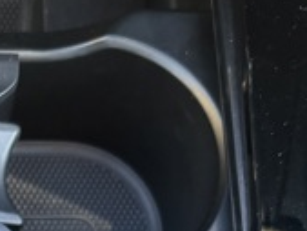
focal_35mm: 123
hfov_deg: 15.6
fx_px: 1092
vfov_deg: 11.1
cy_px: 433
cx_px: -35
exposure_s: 1/57
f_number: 1.6
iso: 160
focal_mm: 5.96
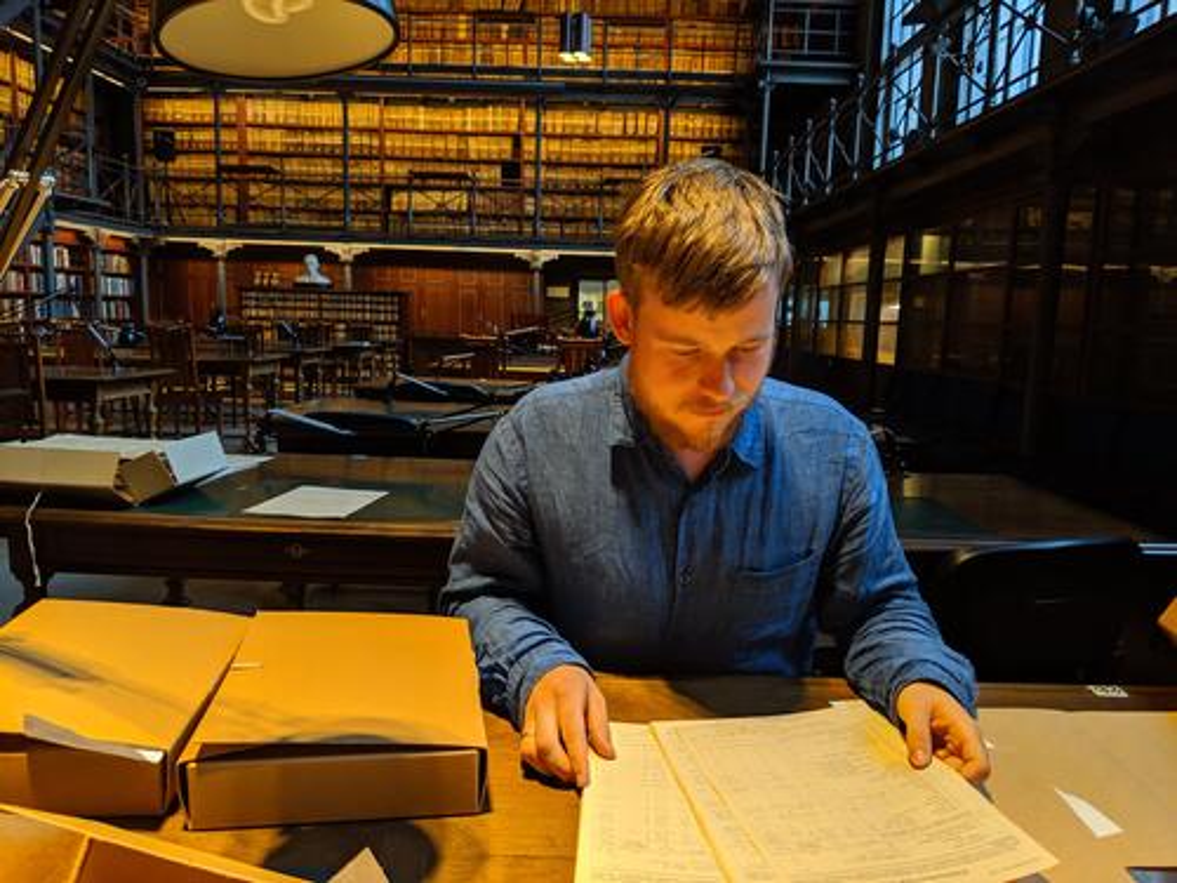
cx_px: 588
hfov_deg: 65.3
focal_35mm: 27
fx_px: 918
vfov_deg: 51.4
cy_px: 442
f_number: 1.8
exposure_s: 1/33.3
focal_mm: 4.44
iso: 57
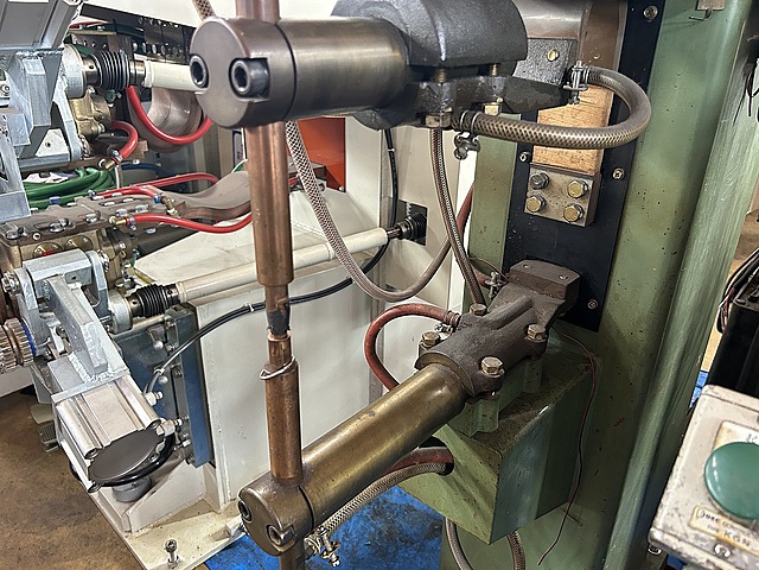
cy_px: 285
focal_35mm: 26
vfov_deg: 53.1
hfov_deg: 67.3
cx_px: 380
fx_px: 570
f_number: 1.5
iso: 320
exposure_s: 1/60
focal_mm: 5.7
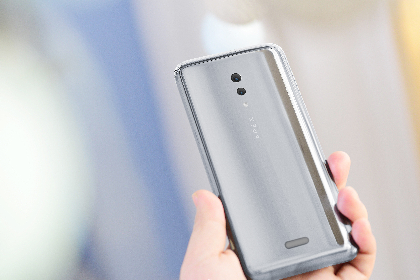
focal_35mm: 105
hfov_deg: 19.5
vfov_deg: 13.1
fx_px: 1225
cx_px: 210
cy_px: 140
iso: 320
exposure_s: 1/80
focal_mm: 105
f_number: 5.6
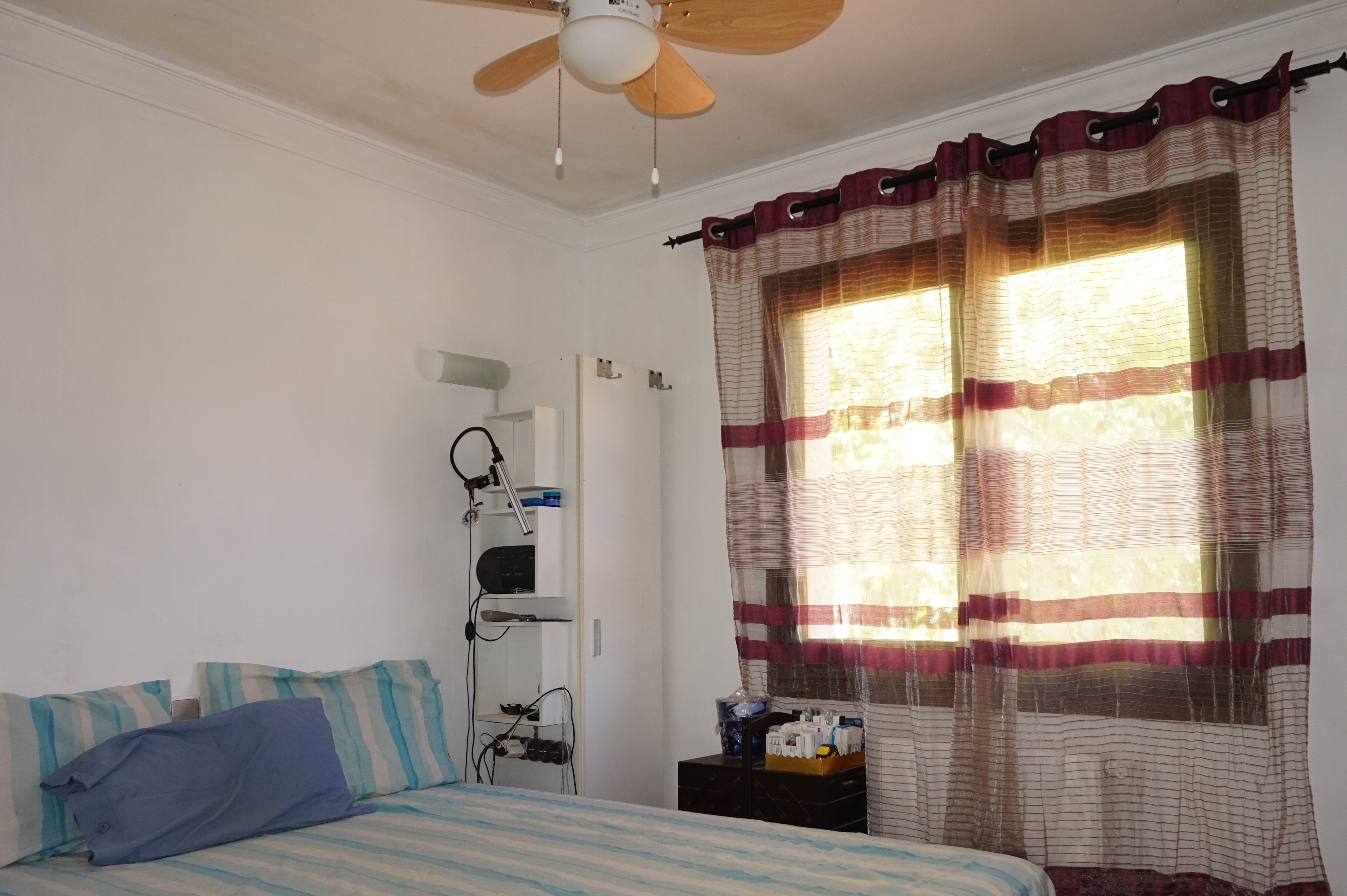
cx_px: 729
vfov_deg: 44.8
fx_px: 1085
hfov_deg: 63.6
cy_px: 501
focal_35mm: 29
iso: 250
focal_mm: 16
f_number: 4
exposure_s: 1/60
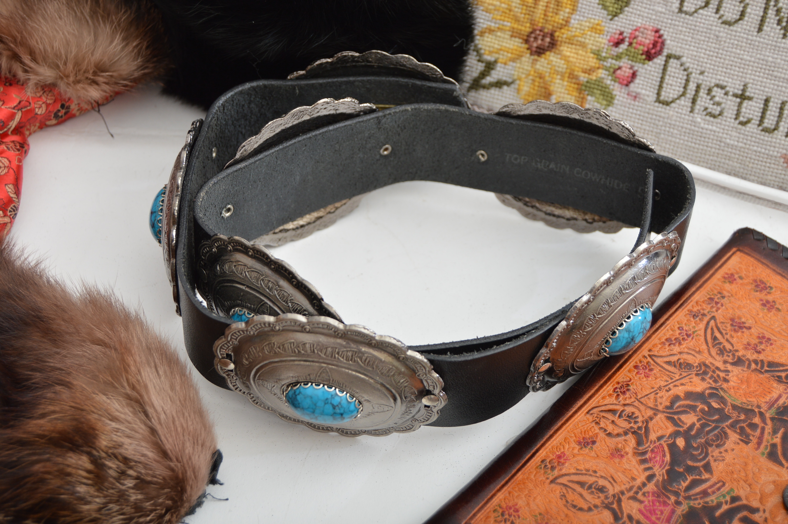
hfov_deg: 33.4
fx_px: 1312
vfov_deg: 22.6
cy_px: 262
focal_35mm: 60
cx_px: 394
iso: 200
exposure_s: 1/200
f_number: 5
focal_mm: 40
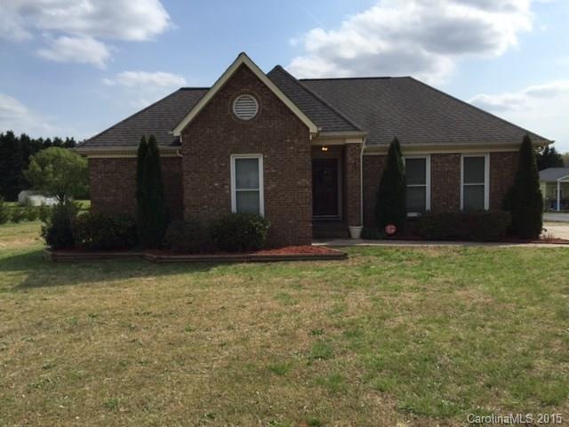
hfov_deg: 61.7
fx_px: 477
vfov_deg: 48.2
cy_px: 214
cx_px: 284
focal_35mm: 29
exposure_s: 1/2639
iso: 32
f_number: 2.2
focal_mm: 4.15
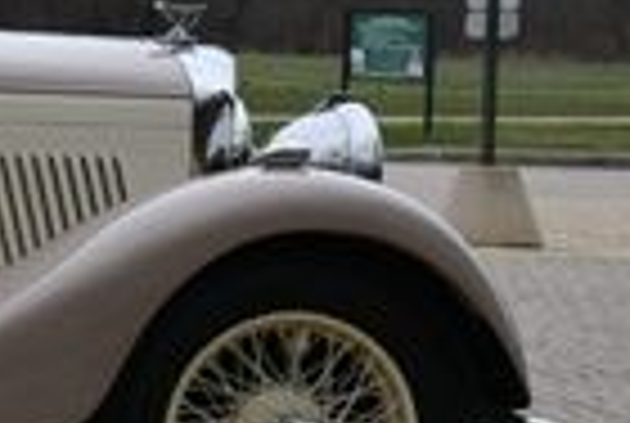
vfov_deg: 9.1
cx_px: -657
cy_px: 148
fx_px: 2648
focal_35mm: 151
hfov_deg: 12.0
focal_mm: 22
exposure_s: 1/500
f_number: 8
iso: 320
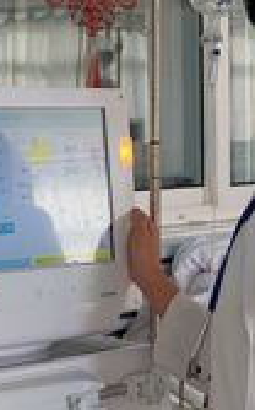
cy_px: 176
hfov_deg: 11.8
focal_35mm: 111
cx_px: 147
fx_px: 1237
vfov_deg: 18.8
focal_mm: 22.2
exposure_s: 1/45
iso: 400
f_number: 4
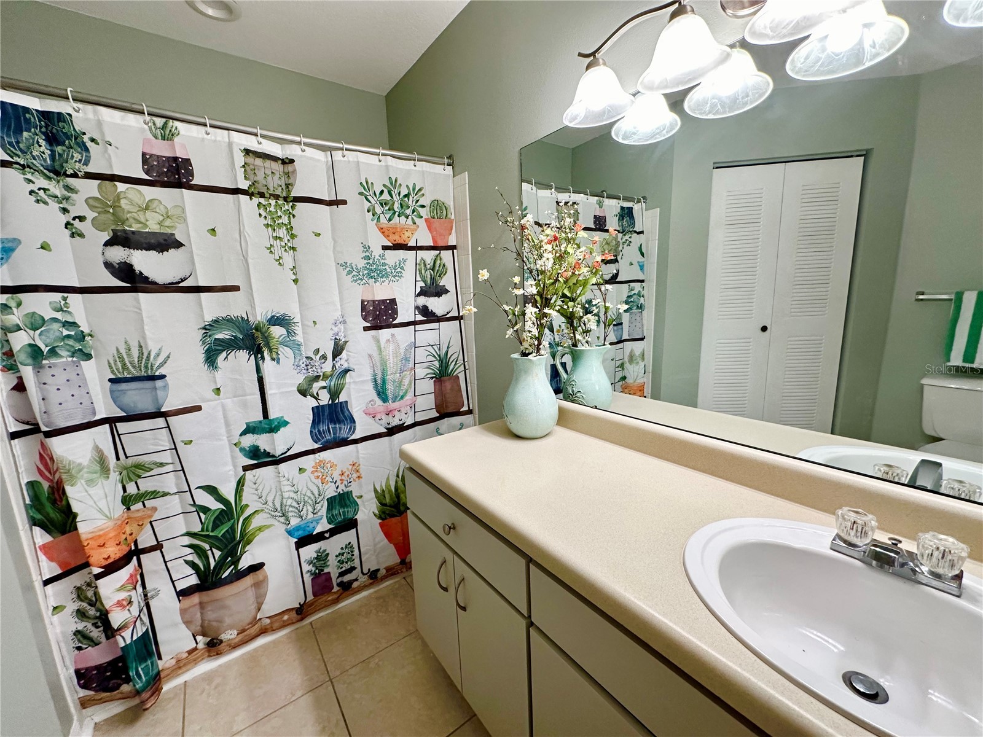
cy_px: 368
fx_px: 398
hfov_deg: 102.1
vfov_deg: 85.7
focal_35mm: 14
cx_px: 492
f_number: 2.2
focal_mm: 2.22
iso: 160
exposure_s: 1/120
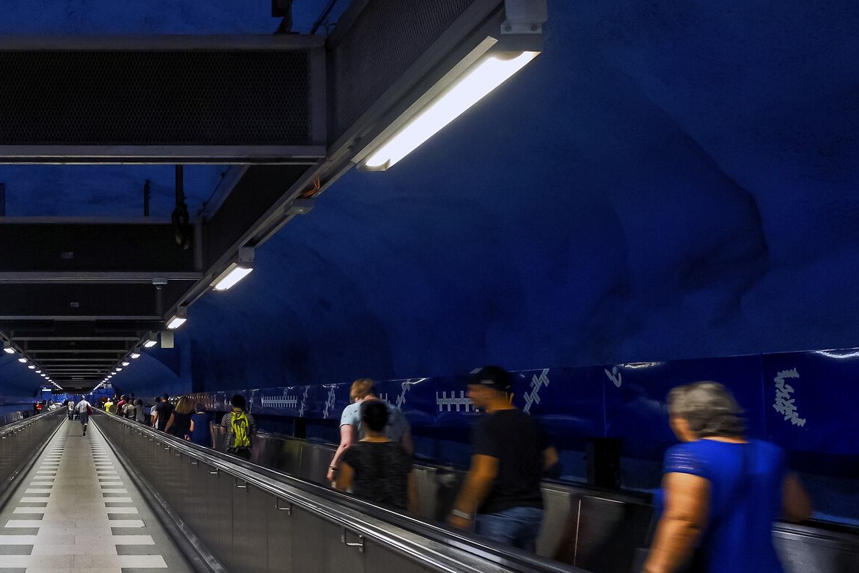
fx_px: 740
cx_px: 75
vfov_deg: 40.0
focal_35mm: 31
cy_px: 487
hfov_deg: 52.4
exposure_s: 1/17
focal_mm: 10
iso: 3200
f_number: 5.6
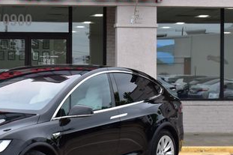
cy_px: 83
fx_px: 679
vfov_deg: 13.0
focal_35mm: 105
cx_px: 49
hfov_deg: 19.3
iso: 400
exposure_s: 1/160
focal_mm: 34
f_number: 9
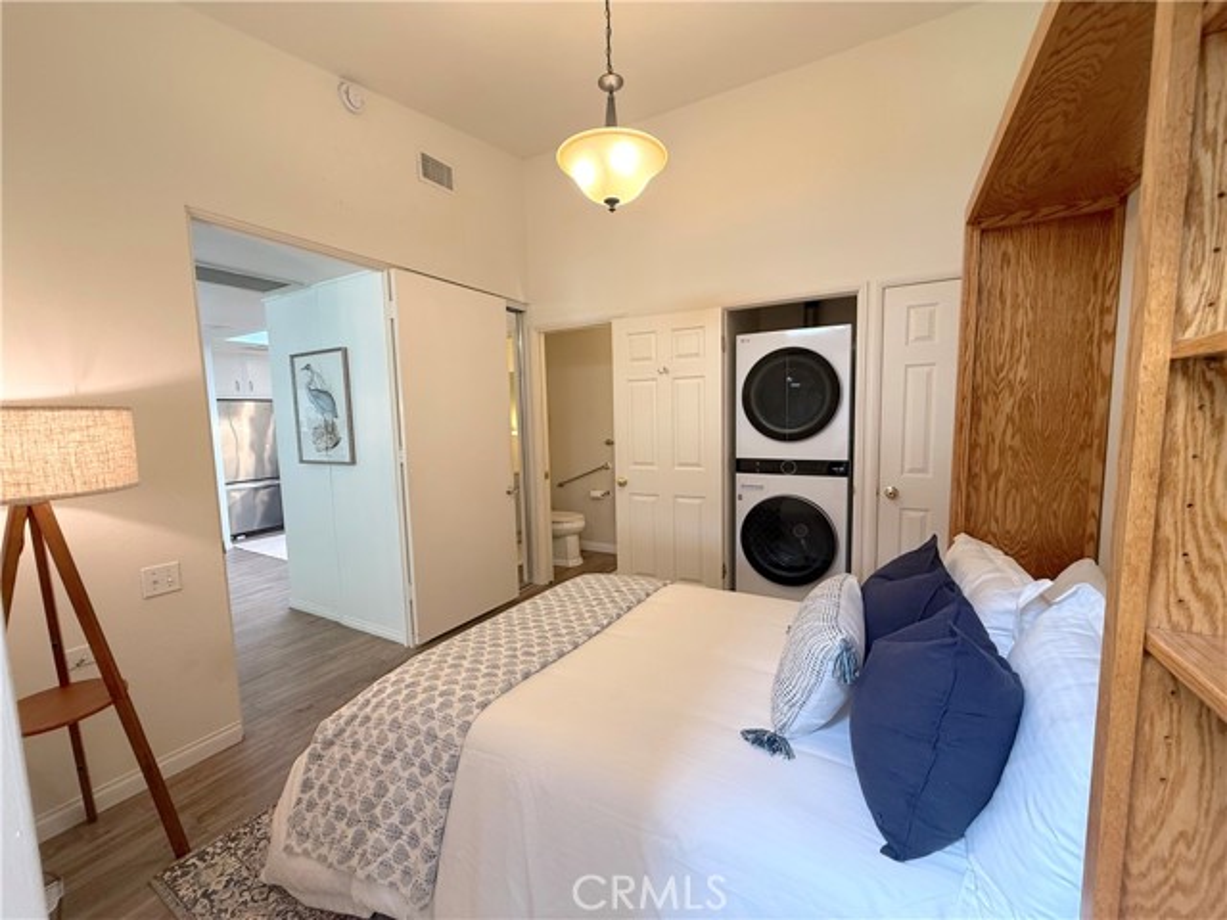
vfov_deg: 85.7
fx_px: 496
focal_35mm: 14
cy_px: 460
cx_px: 614
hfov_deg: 102.1
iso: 200
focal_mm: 2.22
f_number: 2.2
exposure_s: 1/60
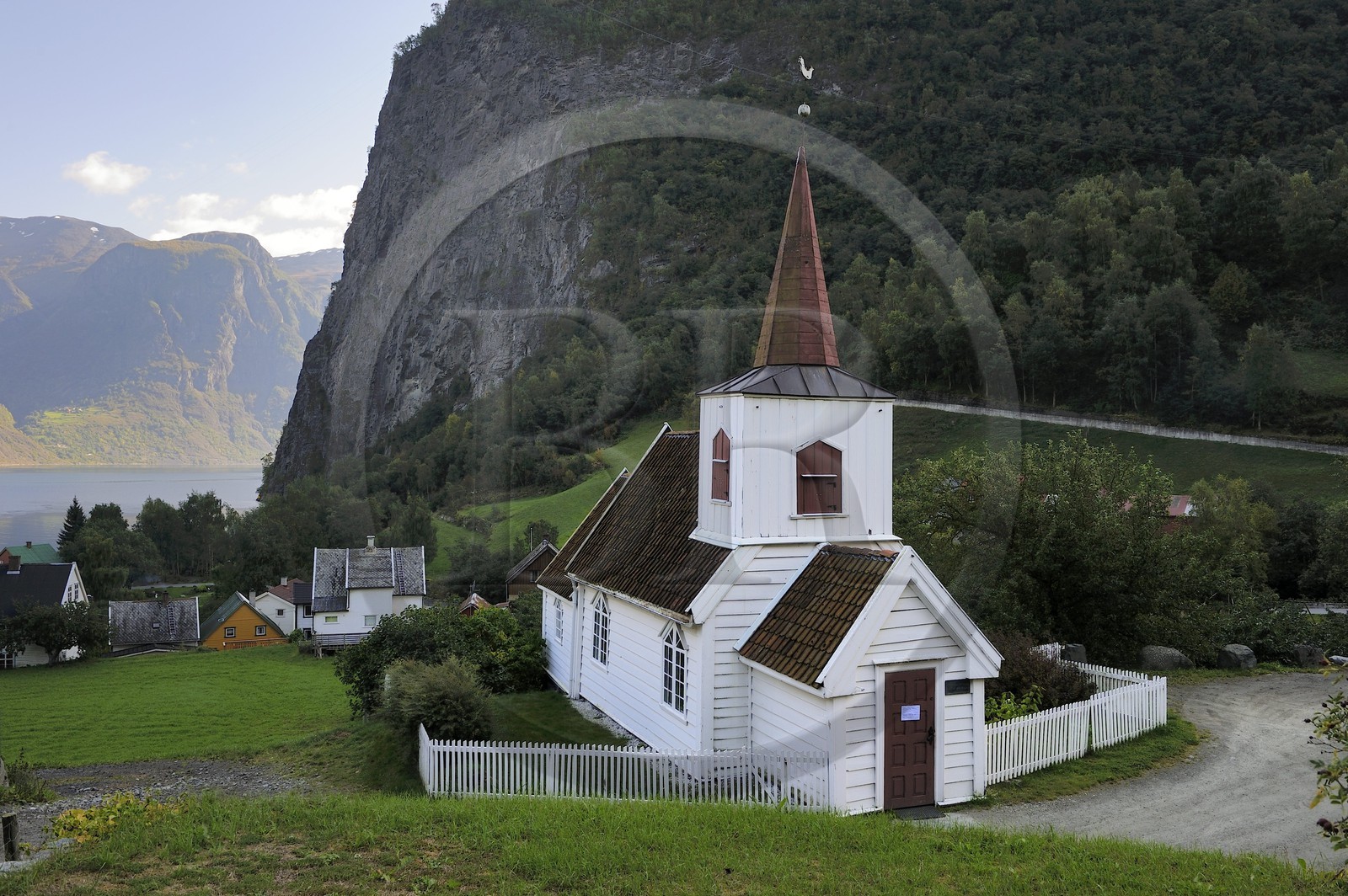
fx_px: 1010
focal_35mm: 27
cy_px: 448
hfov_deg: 67.4
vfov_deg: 47.9
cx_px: 674
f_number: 9
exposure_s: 1/125
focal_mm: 27
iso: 200
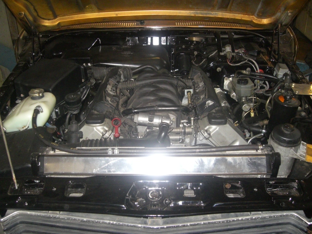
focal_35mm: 38
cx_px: 156
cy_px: 117
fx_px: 343
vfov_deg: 37.7
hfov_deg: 49.0
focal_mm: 6.3
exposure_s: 1/60
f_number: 3.1
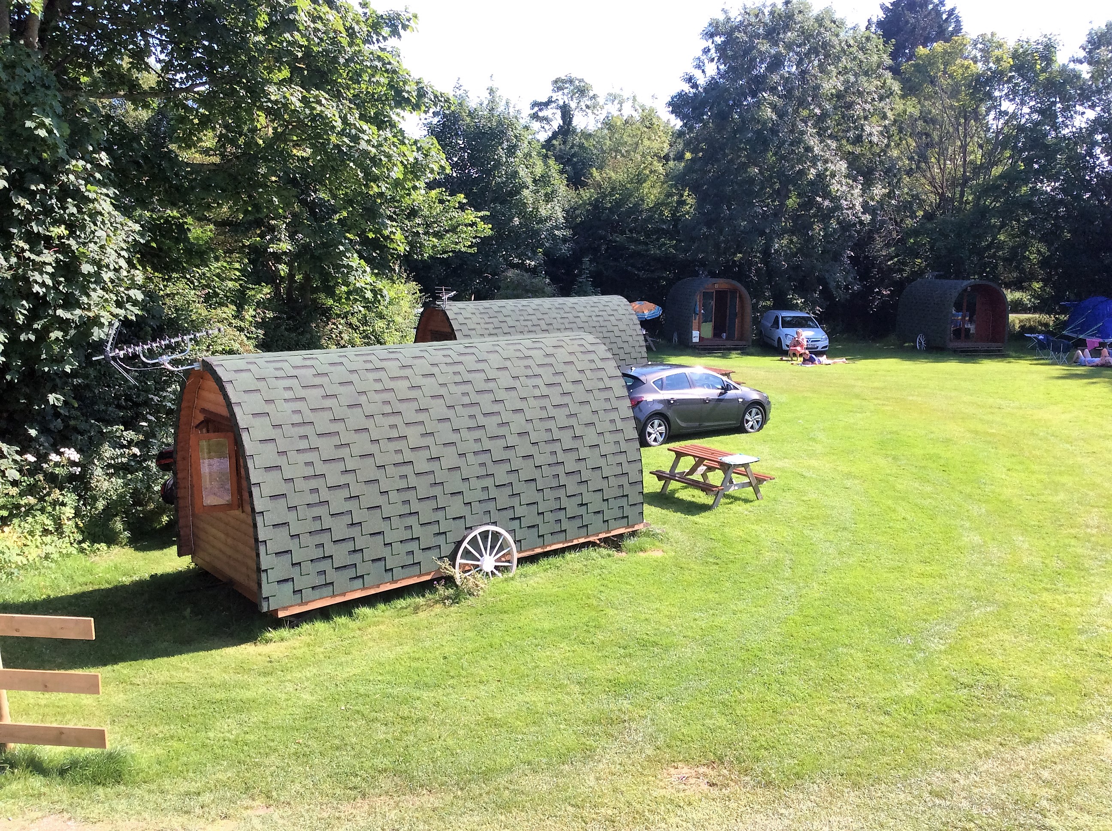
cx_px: 556
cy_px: 416
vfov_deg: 44.1
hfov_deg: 56.9
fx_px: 1026
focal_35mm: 32
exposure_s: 1/450
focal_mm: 3.3
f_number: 2.4
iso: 32
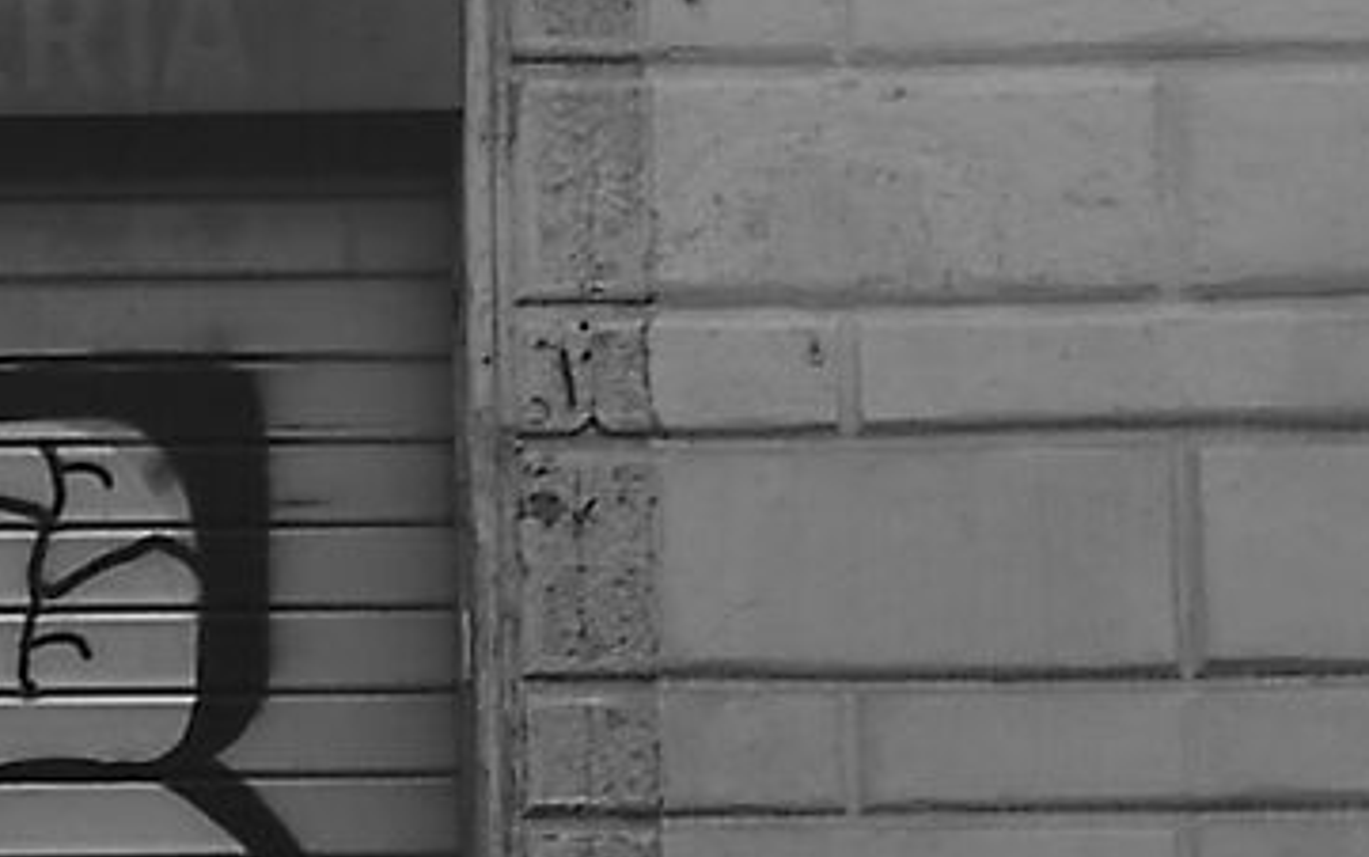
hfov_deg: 4.0
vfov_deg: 2.6
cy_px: -19
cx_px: -2674
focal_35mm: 508
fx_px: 18962
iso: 100
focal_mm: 50
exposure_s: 1/350
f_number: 4.8
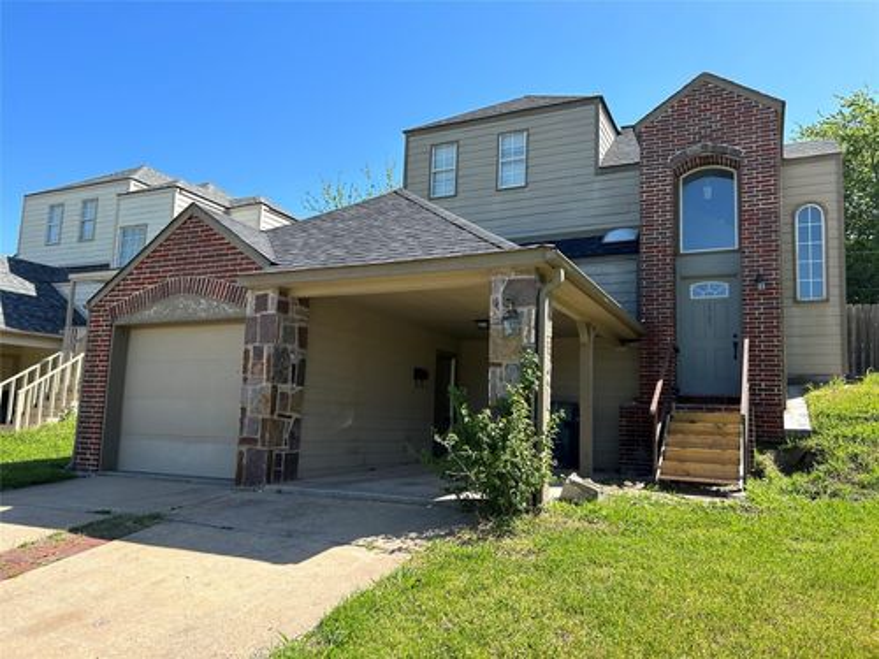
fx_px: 660
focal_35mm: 26
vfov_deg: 53.1
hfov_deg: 67.3
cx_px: 440
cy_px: 330
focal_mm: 5.7
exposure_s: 1/1808
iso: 50
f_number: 1.5
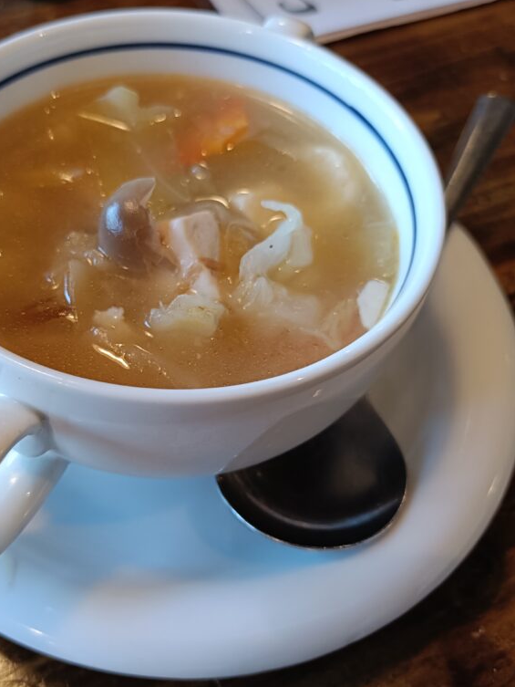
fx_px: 674
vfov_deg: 53.9
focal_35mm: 34
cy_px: 338
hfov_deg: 41.2
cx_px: 166
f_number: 1.7
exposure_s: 1/50
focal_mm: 4.7
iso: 500
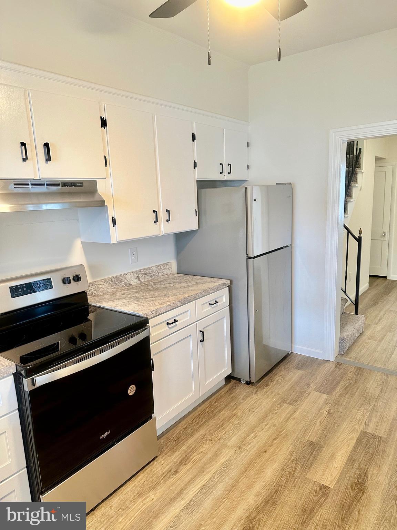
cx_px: 198
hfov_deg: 56.8
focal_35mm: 24
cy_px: 265
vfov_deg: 71.6
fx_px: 367
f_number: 1.78
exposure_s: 1/60
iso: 320
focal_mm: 6.86
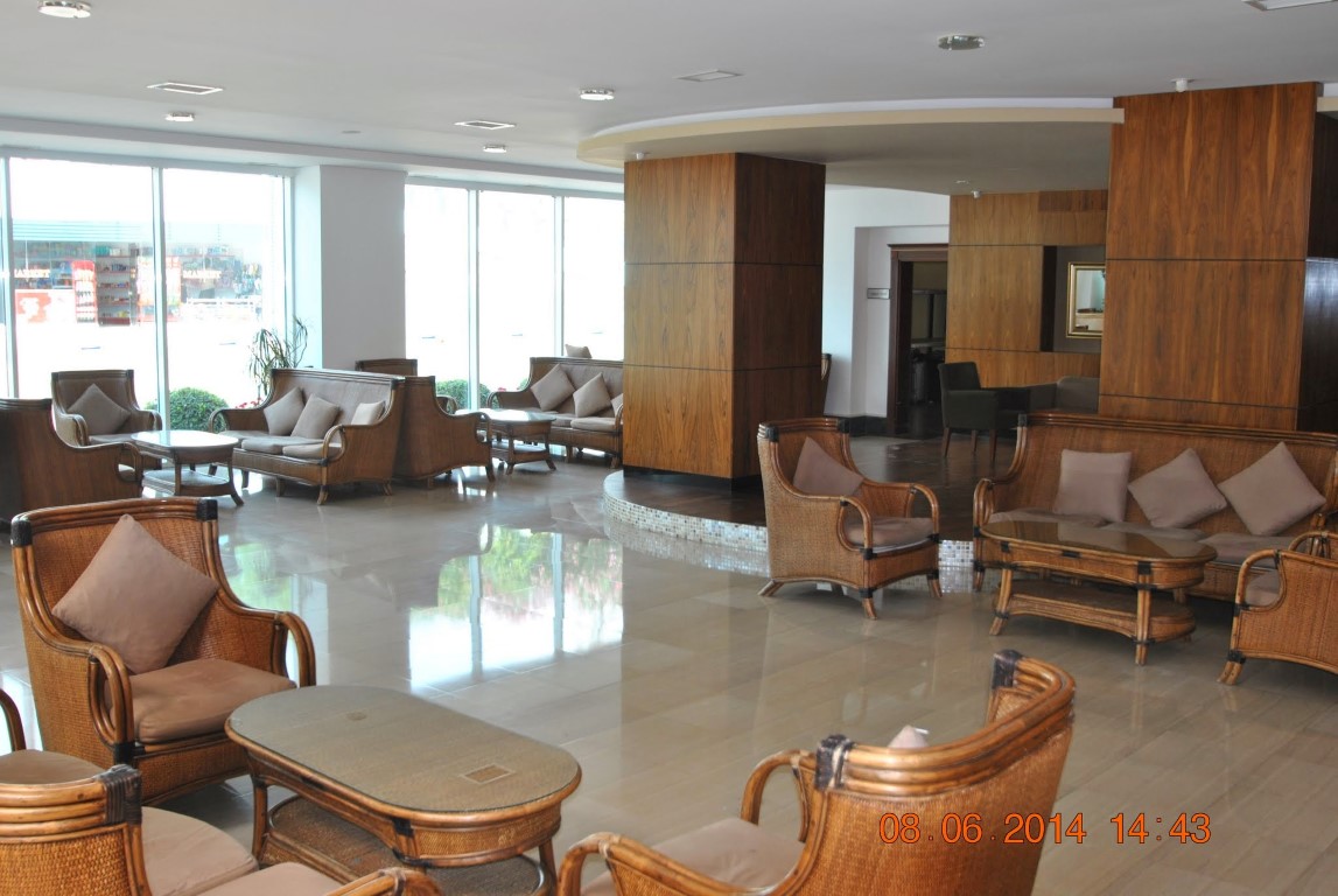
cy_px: 448
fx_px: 1340
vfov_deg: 37.0
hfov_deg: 53.1
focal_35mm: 36
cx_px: 669
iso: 200
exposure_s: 1/80
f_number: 4.5
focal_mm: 24
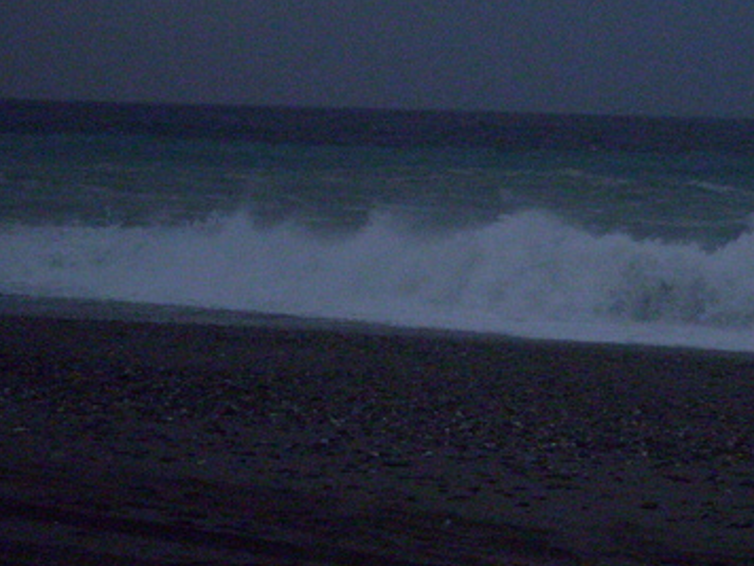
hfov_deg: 20.2
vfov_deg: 15.4
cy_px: 288
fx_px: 2091
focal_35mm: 96
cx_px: 602
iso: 800
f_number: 3.6
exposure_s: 1/125
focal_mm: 9.4
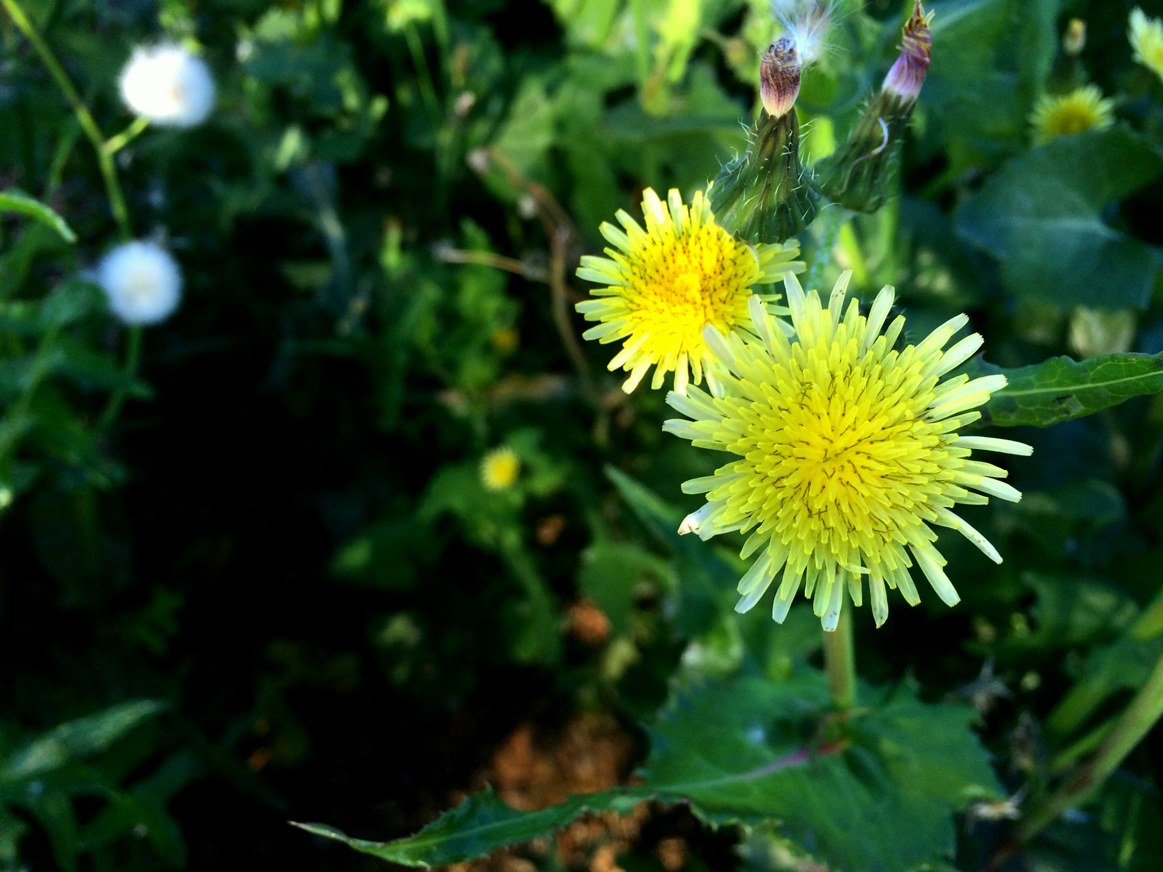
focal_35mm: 29
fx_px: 974
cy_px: 436
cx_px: 582
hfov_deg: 61.7
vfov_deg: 48.2
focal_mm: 4.15
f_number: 2.2
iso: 32
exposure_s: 1/252
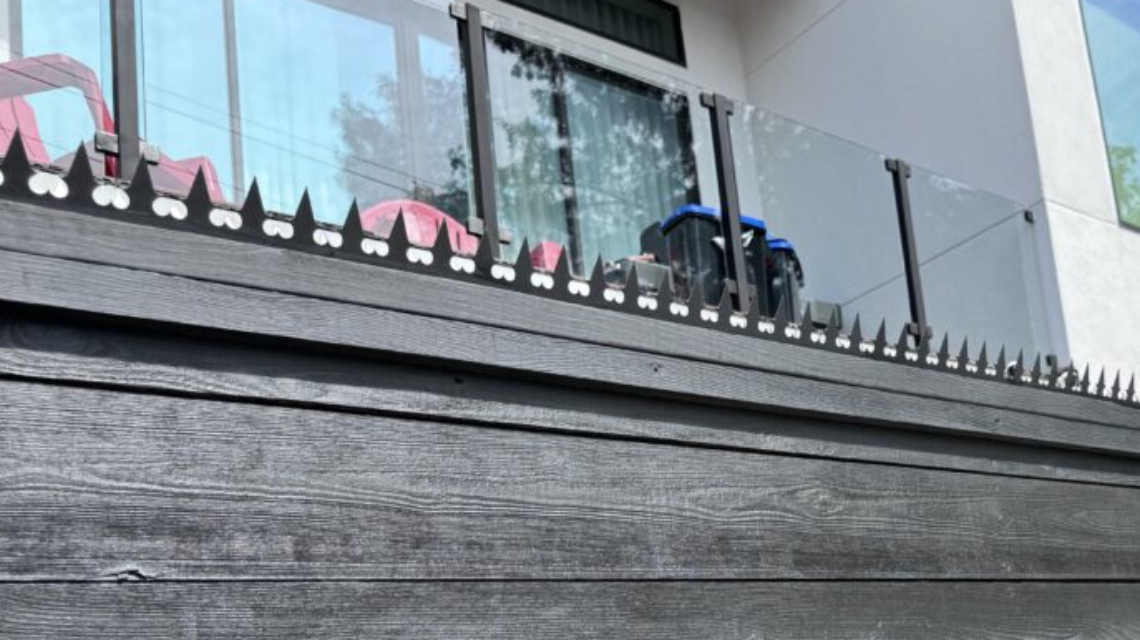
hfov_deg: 50.1
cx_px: 811
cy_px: 560
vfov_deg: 29.3
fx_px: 1179
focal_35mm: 39
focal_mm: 6.86
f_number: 1.78
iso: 80
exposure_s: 1/2041
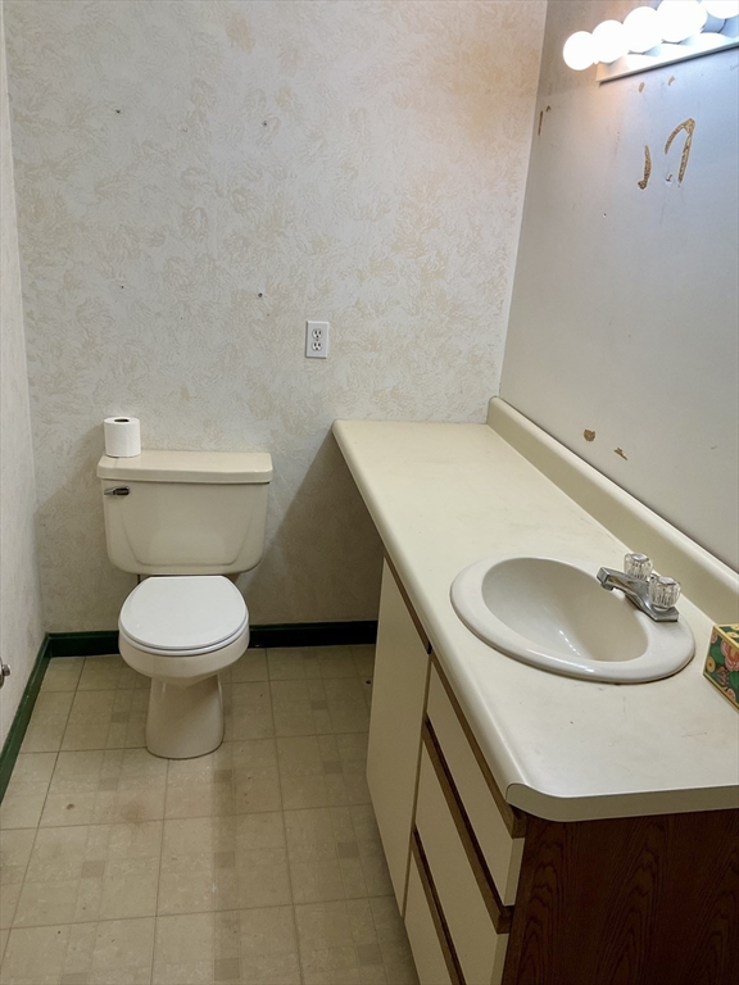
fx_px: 825
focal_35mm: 29
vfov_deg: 61.7
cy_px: 492
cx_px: 370
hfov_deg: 48.2
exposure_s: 1/120
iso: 64
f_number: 1.8
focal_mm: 3
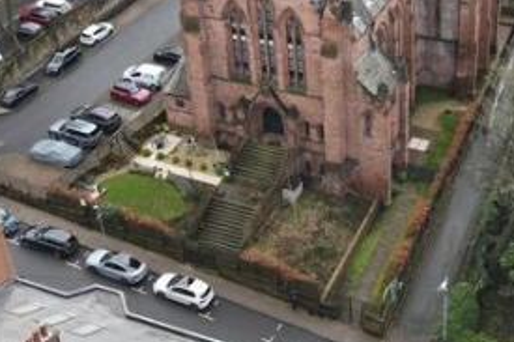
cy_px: 46
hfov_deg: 37.0
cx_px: 354
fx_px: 756
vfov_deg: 24.9
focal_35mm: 53
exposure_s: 1/60
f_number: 2.8
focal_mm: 4.5
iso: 100
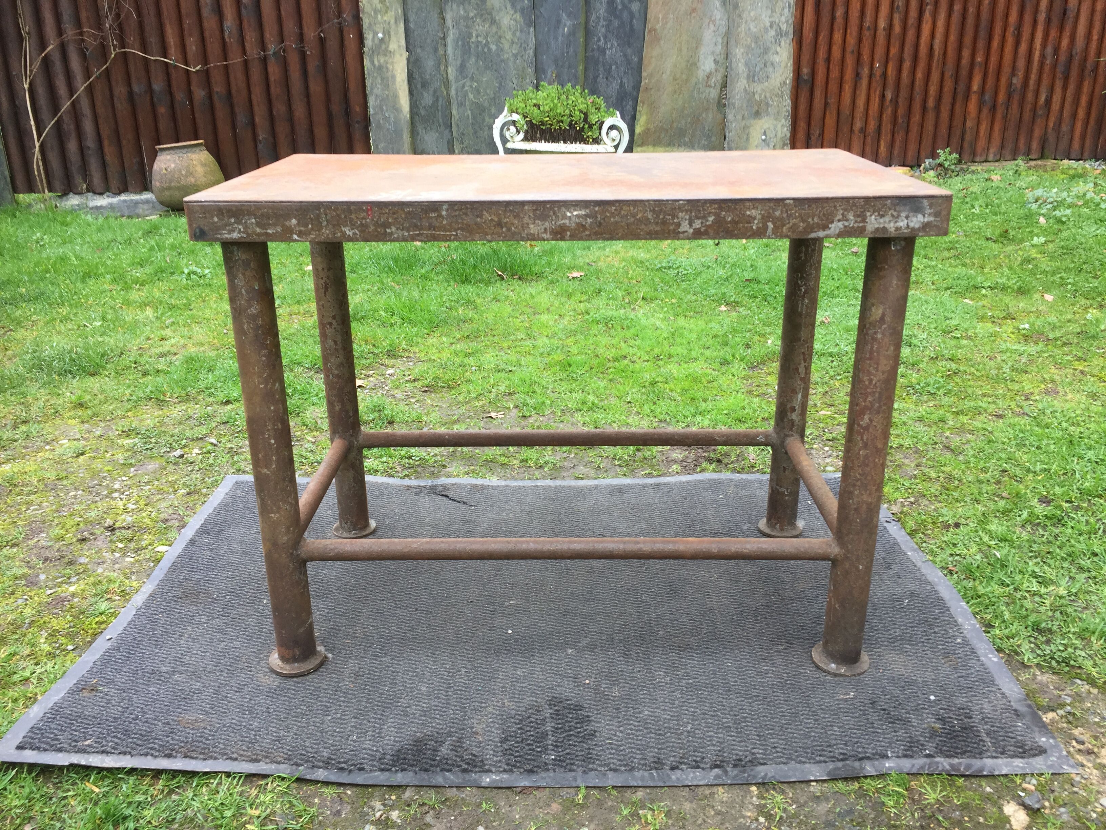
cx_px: 553
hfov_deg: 61.7
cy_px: 415
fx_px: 927
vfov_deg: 48.2
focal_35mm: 29
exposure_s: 1/50
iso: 32
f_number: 2.2
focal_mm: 4.15
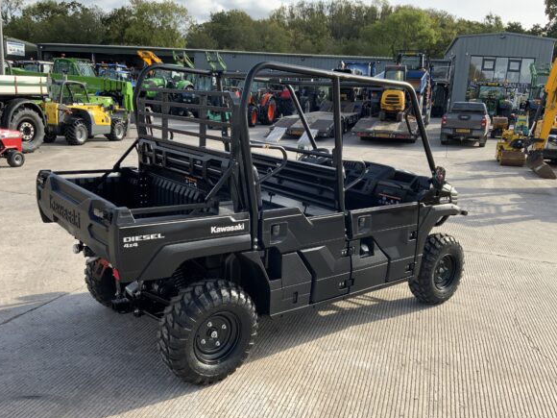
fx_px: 515
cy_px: 215
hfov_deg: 56.8
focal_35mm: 32
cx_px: 296
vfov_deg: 44.2
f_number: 1.8
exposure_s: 1/719
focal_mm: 3
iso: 16
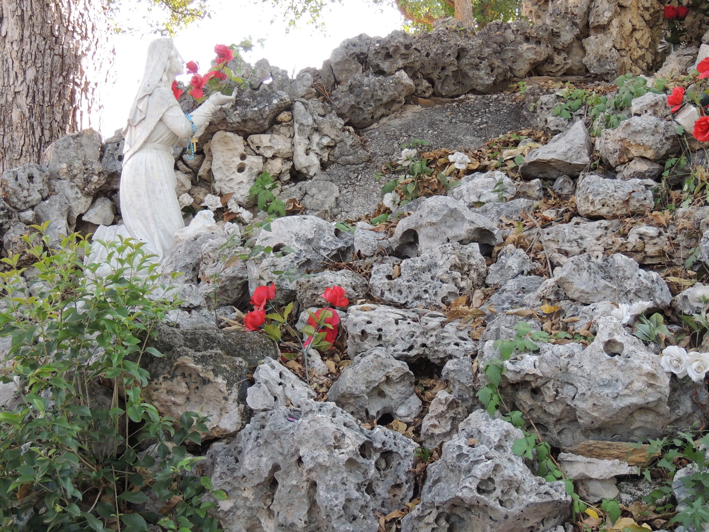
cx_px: 354
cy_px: 266
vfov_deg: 26.6
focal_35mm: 55
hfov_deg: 34.9
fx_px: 1127
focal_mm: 9.8
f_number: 3.7
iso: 280
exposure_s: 1/60
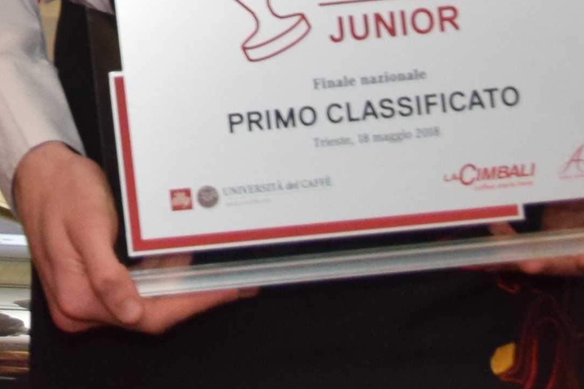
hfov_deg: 10.0
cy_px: -630
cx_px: -243
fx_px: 3244
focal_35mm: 200
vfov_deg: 6.5
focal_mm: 24
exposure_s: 1/125
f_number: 5.6
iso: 720
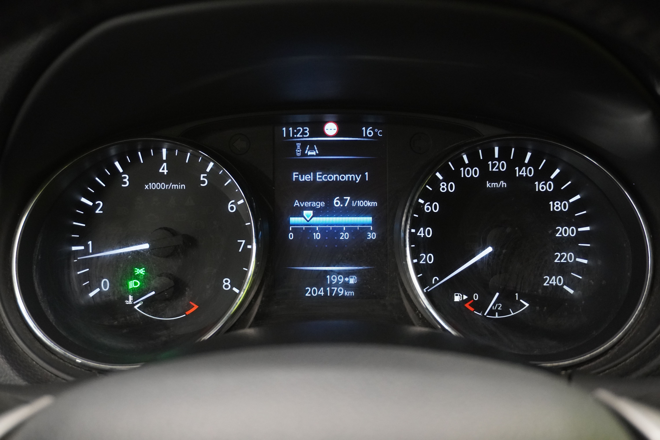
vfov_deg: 33.0
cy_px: 220
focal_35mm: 40
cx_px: 330
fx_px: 742
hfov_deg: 47.9
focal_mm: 27
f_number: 4.5
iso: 2500
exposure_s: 1/50
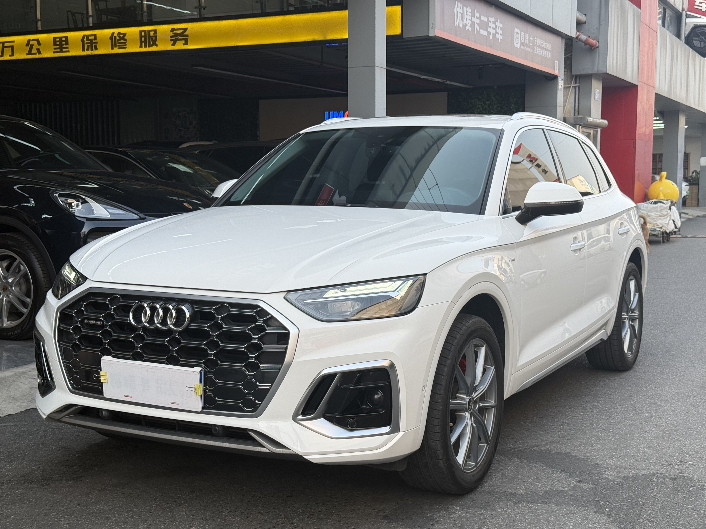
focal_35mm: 48
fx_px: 979
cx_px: 353
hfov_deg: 39.7
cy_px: 264
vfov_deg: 30.3
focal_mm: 6.76
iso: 64
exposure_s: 1/865
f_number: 1.78
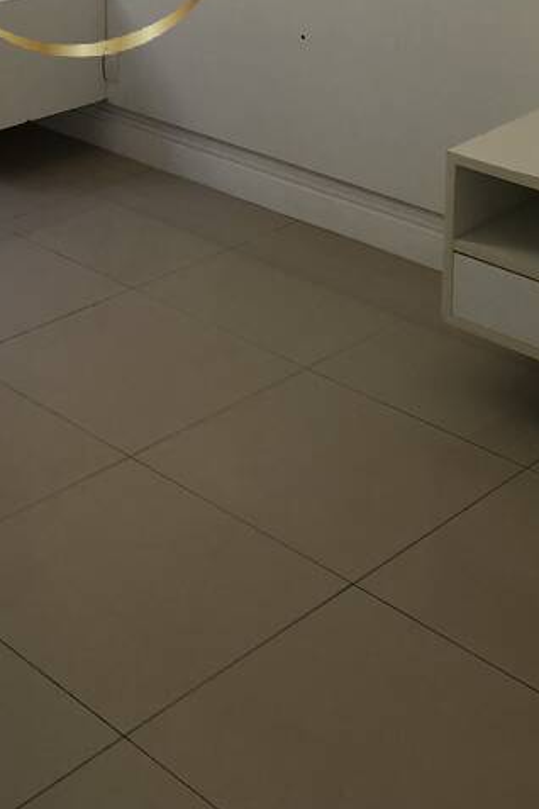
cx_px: 76
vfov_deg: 27.6
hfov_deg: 20.3
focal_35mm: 66
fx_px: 1482
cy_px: -105
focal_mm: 3.99
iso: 32
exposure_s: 1/30
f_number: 1.8
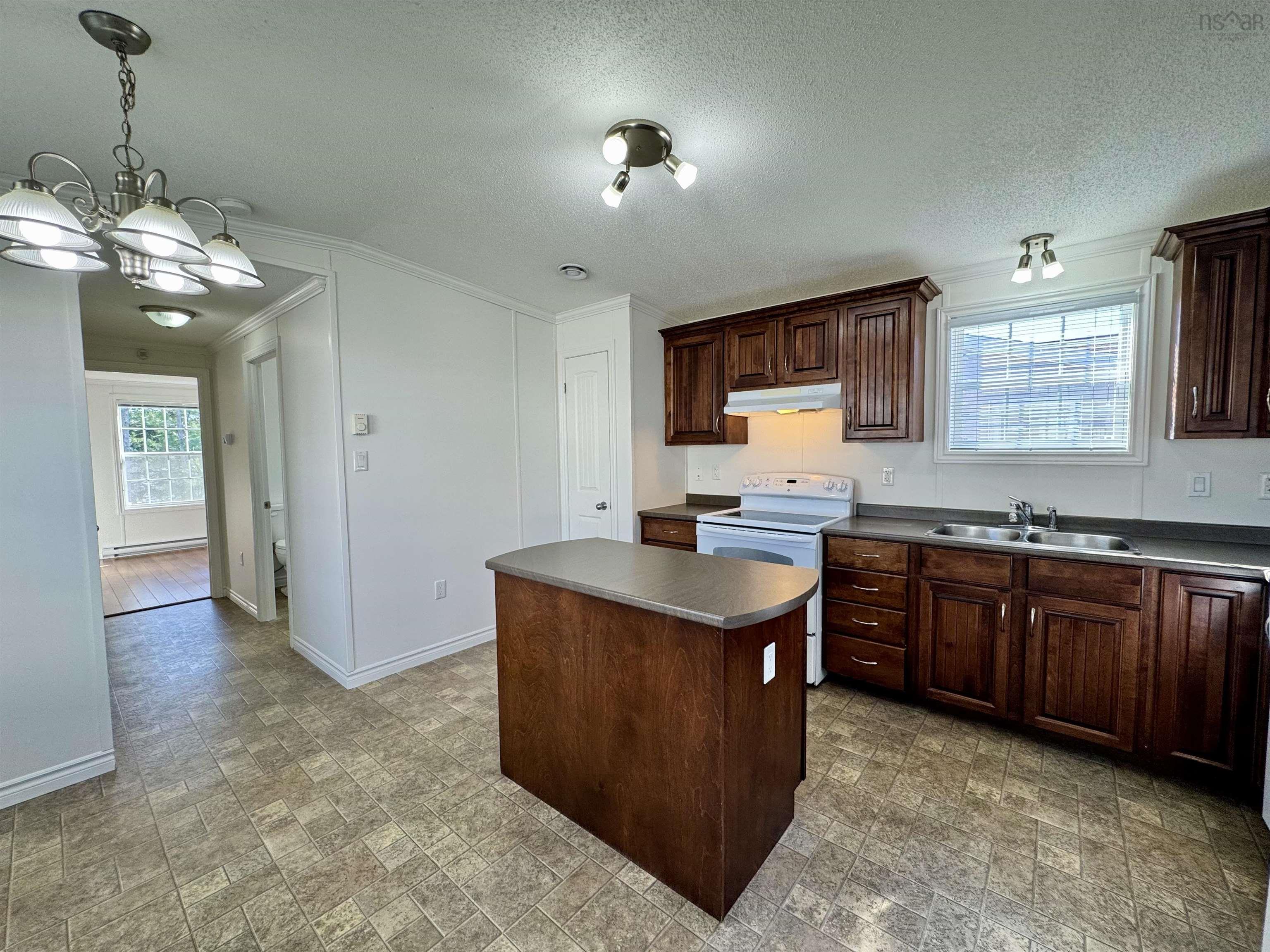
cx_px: 635
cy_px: 476
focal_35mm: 14
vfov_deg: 85.7
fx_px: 514
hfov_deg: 102.1
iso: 80
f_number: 2.2
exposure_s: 1/120
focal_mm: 2.22
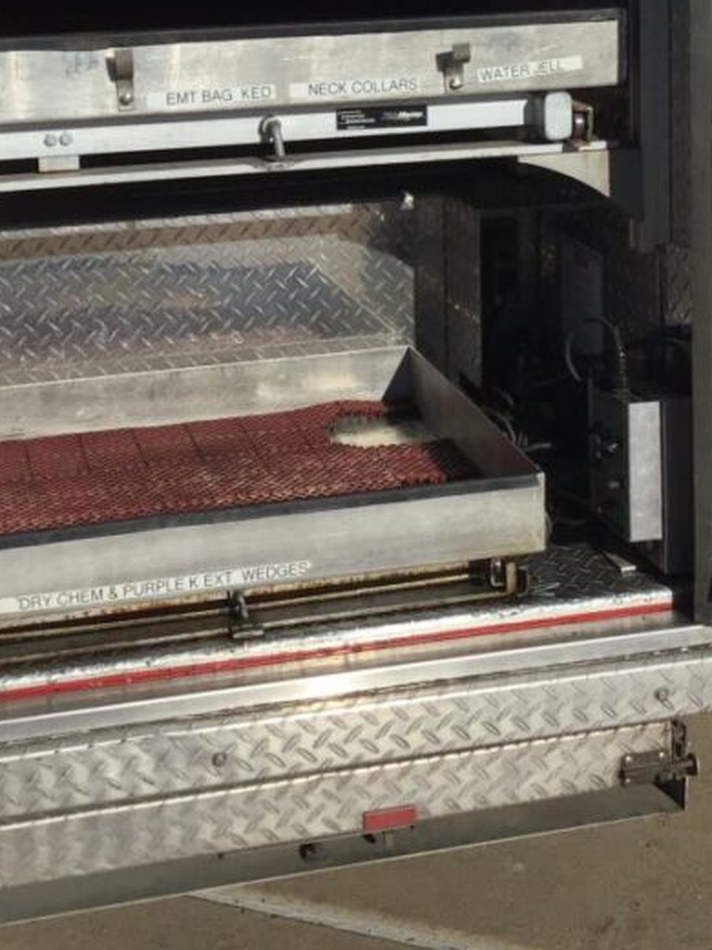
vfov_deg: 29.8
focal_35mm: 61
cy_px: 22
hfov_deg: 24.0
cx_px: 294
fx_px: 1673
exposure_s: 1/3268
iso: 25
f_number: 2.4
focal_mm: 3.3
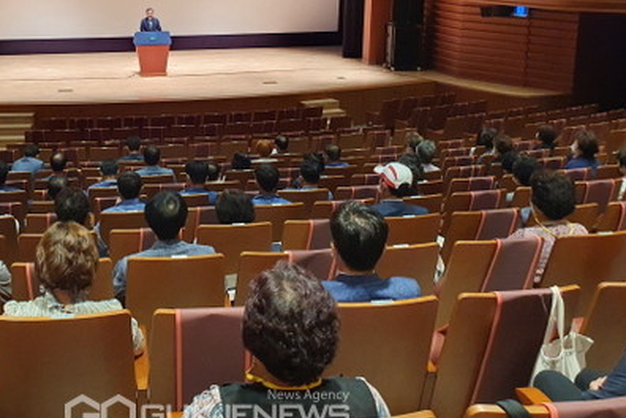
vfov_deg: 32.0
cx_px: 183
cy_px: 101
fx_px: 713
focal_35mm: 41
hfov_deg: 46.3
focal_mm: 4.32
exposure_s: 1/40
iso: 400
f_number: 2.4
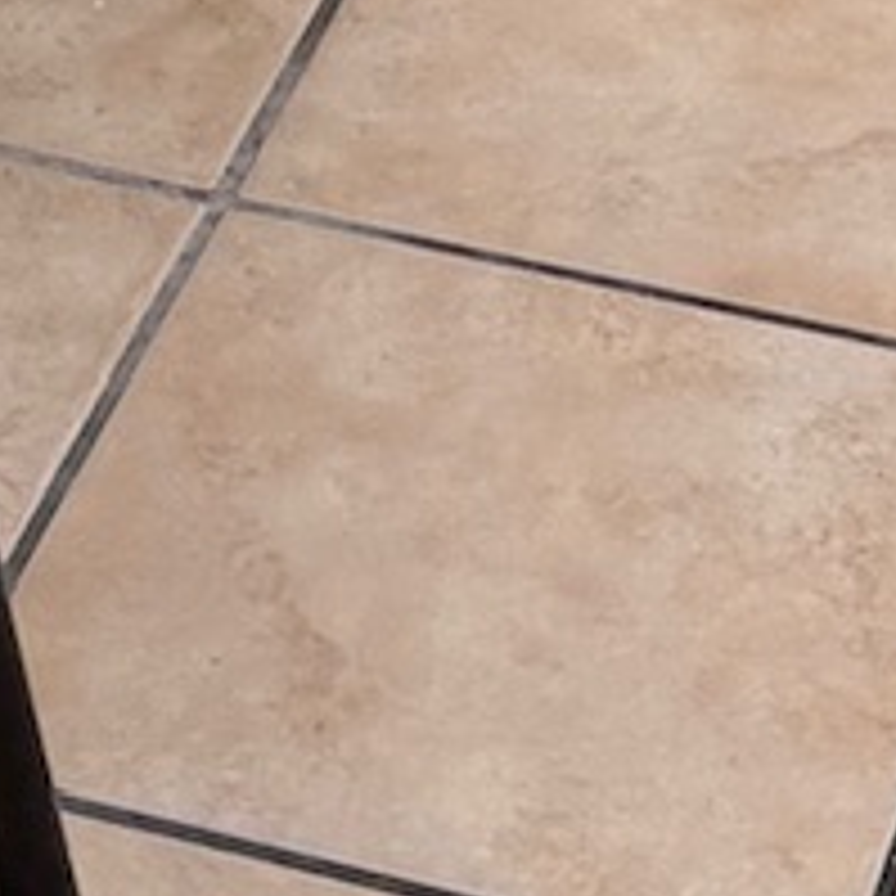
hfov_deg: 7.4
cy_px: -2846
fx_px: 6911
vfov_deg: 6.1
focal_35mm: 236
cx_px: 126
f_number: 1.6
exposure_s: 1/60
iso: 125
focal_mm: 5.96
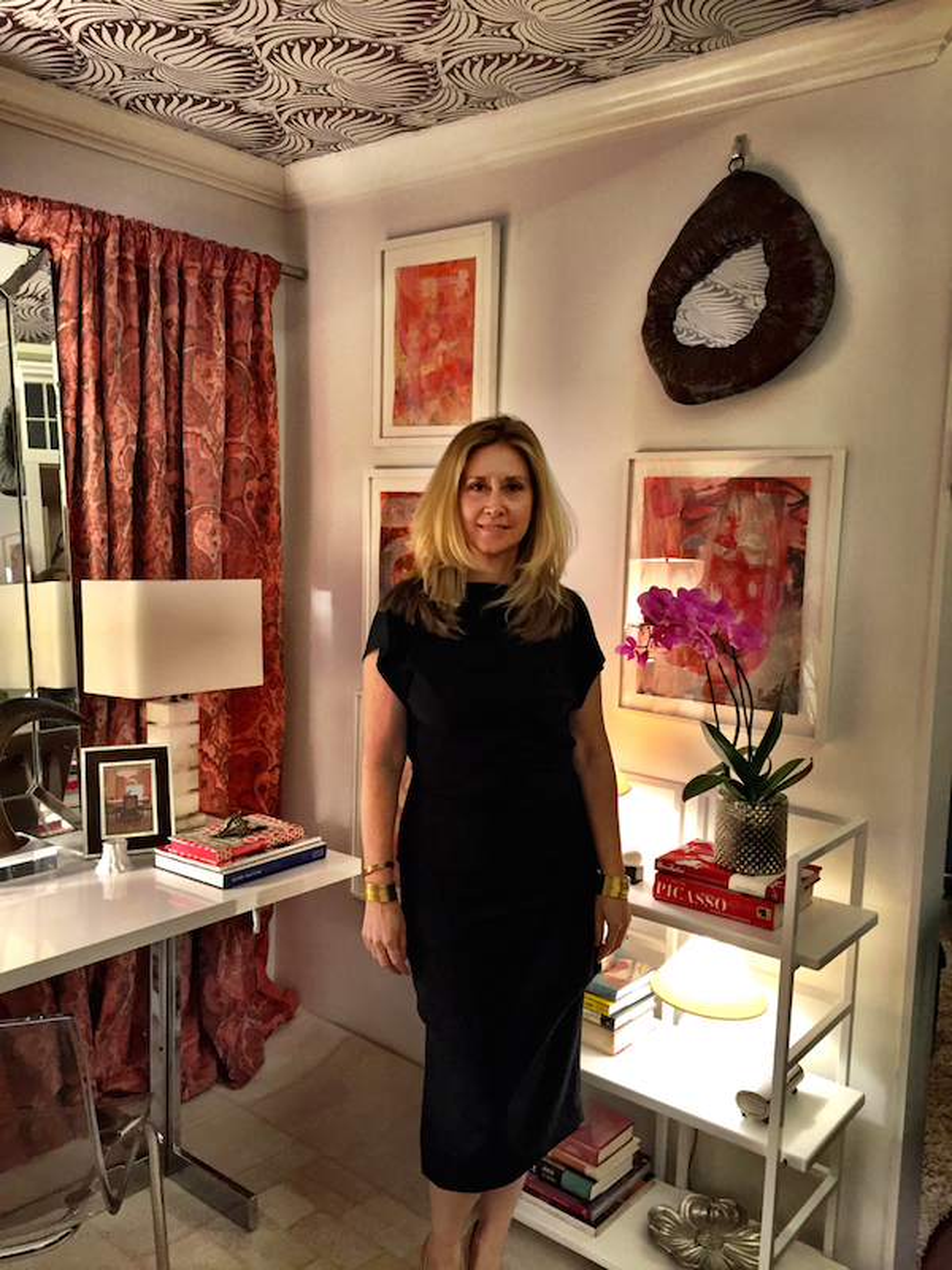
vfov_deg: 61.7
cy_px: 635
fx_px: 1063
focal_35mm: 29
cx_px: 476
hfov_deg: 48.2
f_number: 2.2
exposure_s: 1/33
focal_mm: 4.15
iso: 125
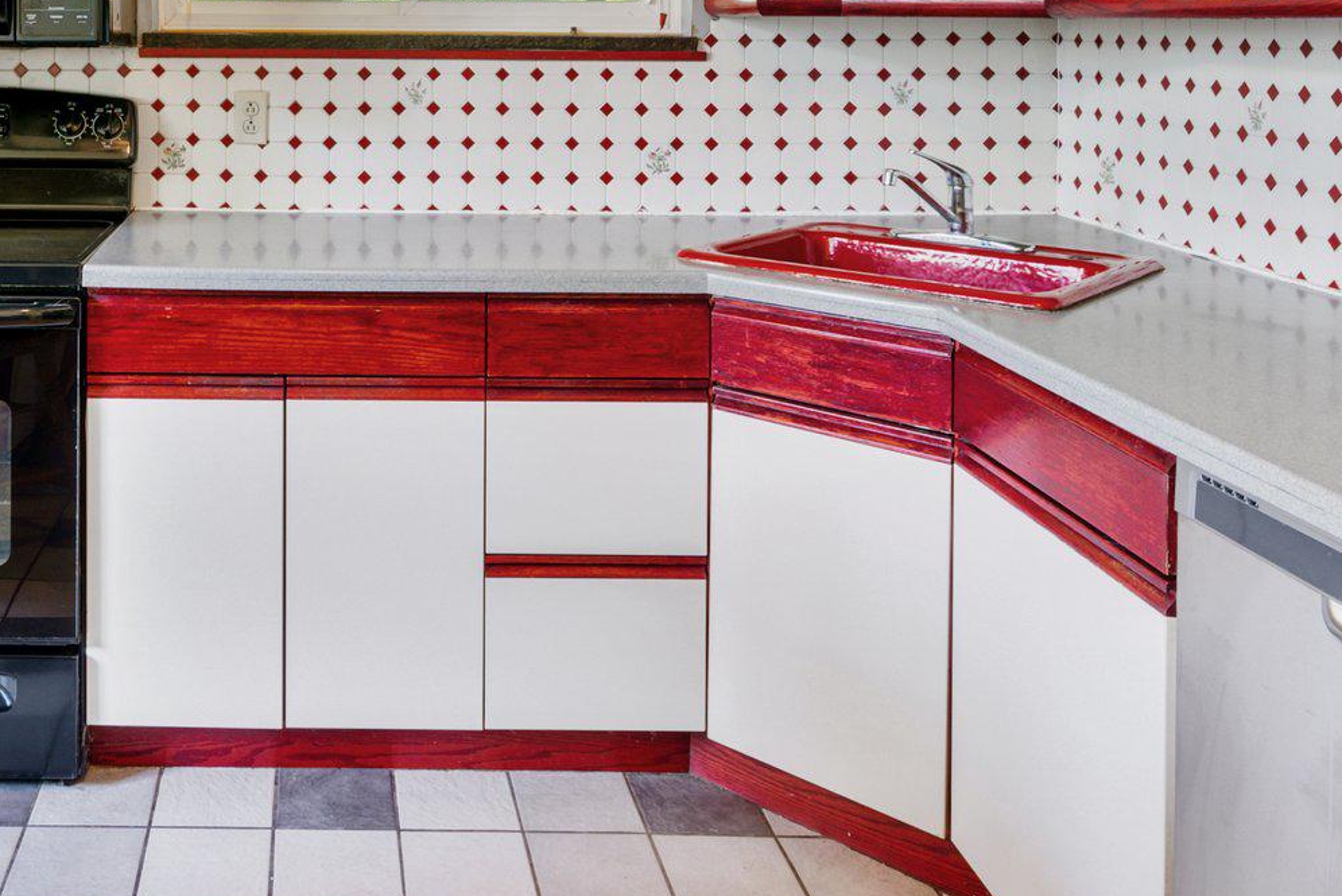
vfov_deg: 33.5
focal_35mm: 37
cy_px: 42
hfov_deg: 49.3
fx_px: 1380
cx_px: 299
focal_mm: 18
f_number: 10
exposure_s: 4
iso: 250
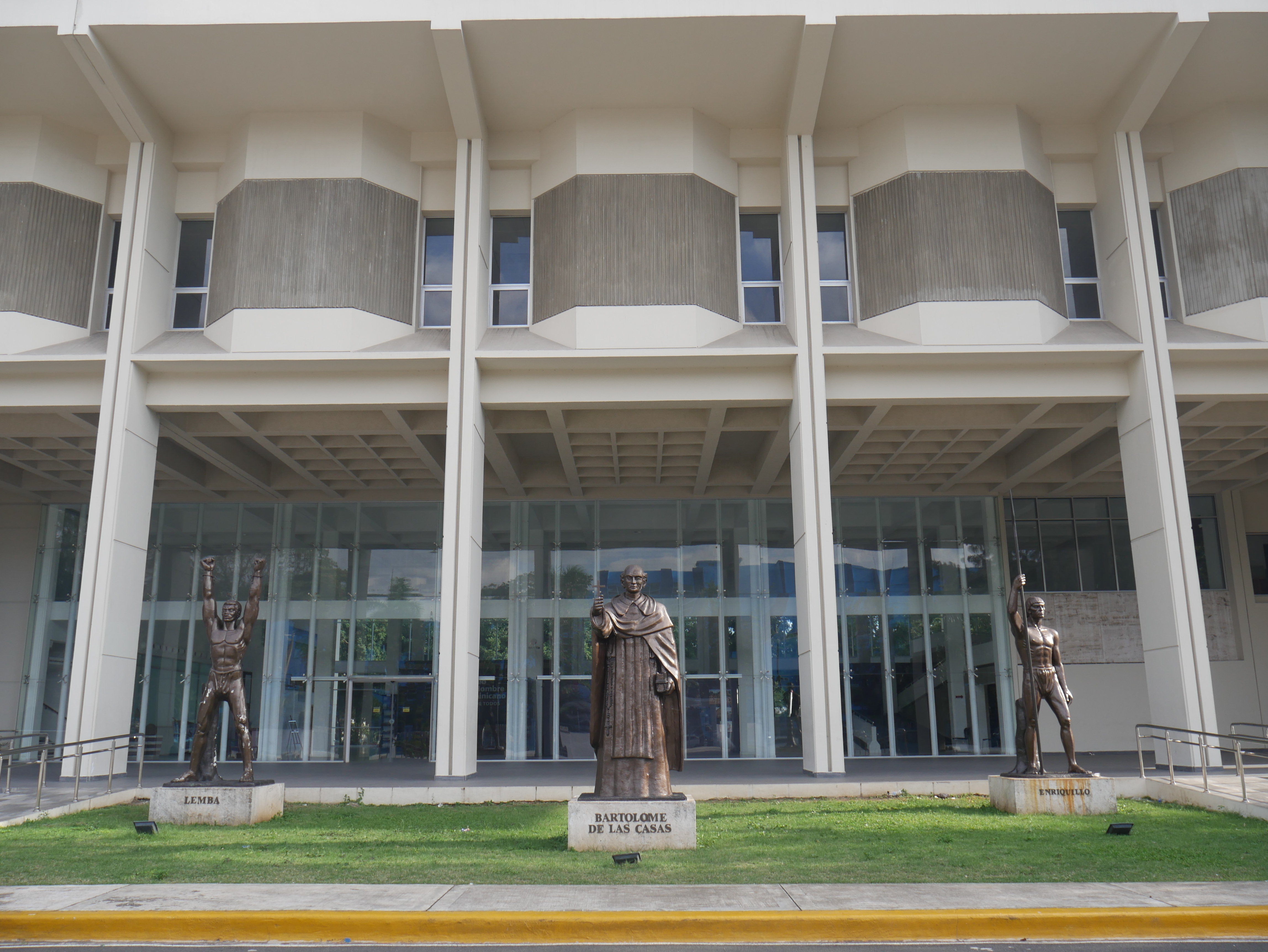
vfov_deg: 49.8
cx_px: 634
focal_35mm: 28
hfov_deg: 63.4
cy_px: 476
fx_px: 1026
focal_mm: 14
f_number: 5.6
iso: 200
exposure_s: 1/250
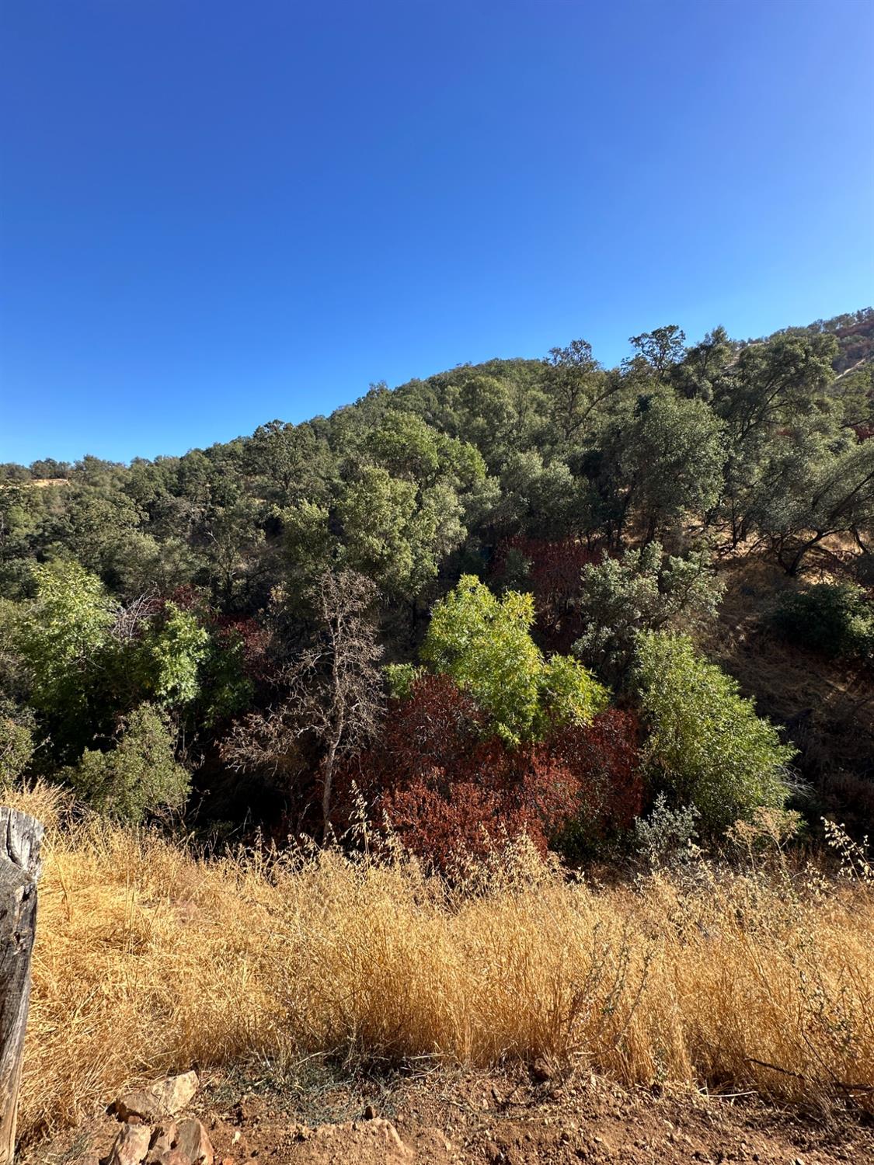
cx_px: 437
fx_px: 471
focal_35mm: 14
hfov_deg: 85.7
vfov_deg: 102.1
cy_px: 582
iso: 40
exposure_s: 1/520
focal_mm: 2.22
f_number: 2.2
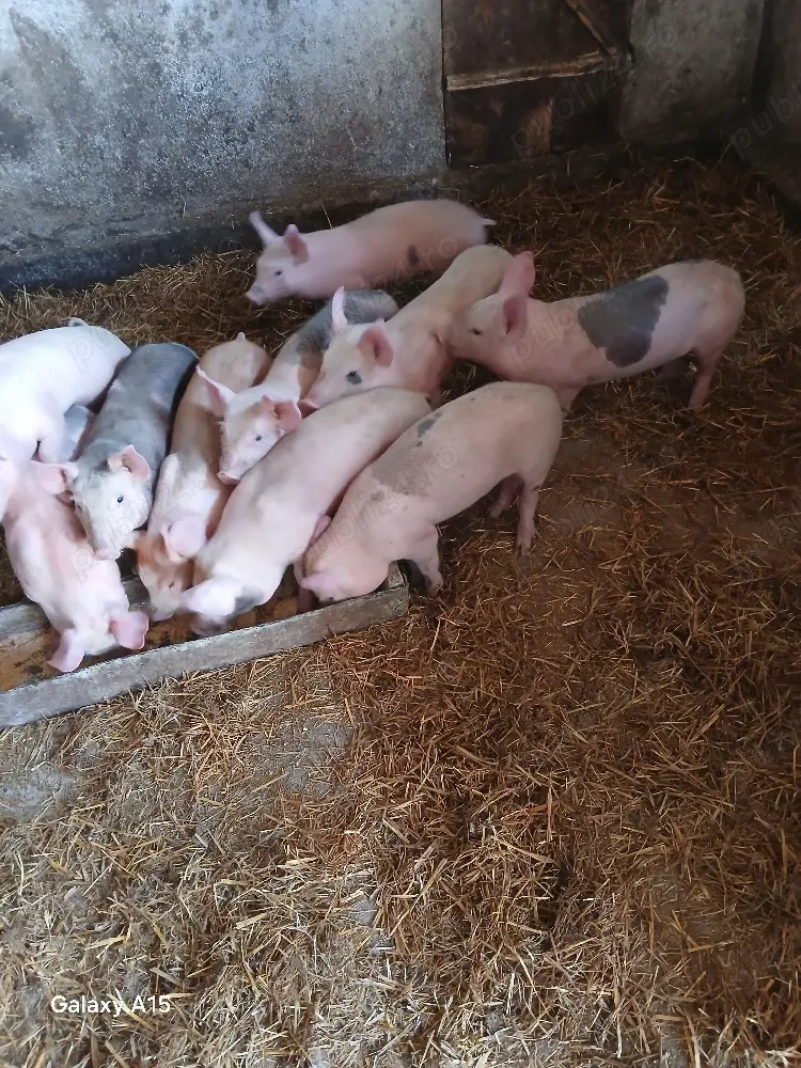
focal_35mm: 26
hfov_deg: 53.1
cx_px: 400
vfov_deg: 67.3
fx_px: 802
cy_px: 534
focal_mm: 3.98
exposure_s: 1/25
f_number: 1.8
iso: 400
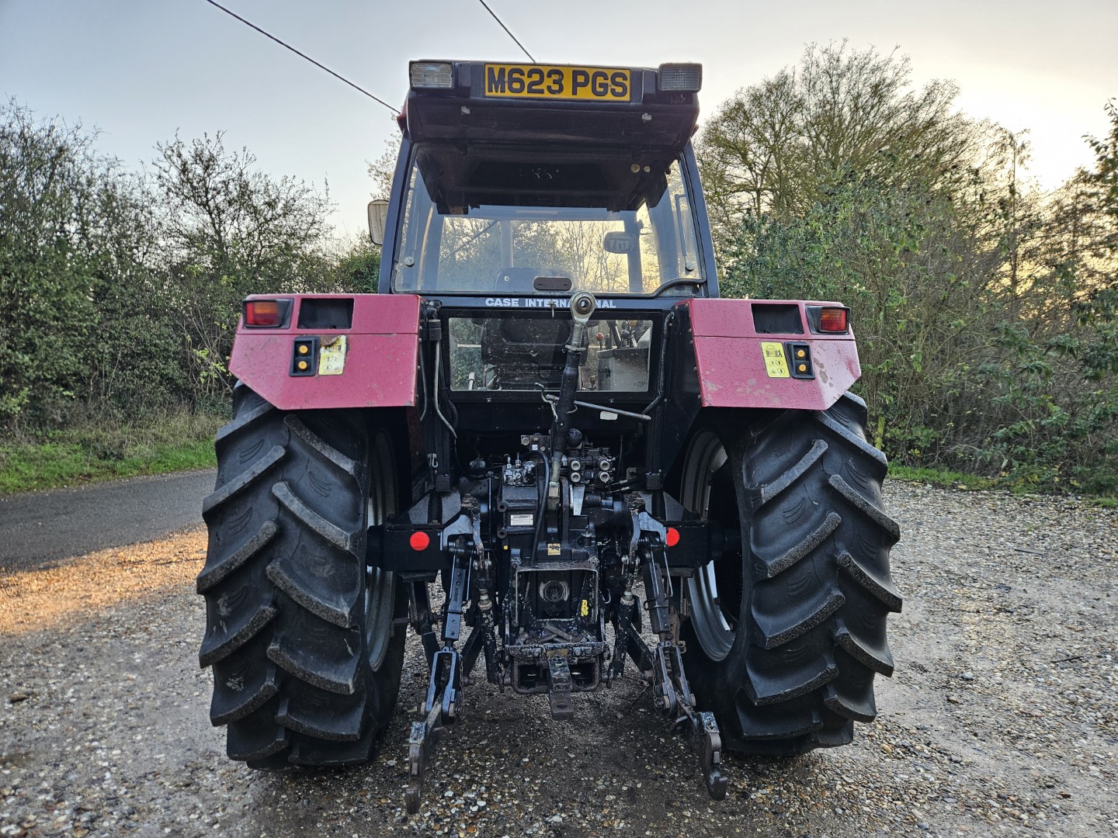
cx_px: 559
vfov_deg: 58.9
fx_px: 743
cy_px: 419
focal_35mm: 23
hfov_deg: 73.9
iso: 125
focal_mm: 5.4
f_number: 1.8
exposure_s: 1/180
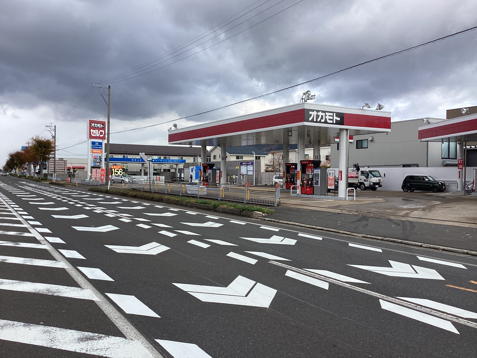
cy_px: 179
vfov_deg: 45.4
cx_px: 238
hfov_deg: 58.4
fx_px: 427
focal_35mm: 31
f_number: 2.4
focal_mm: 3.3
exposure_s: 1/420
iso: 25
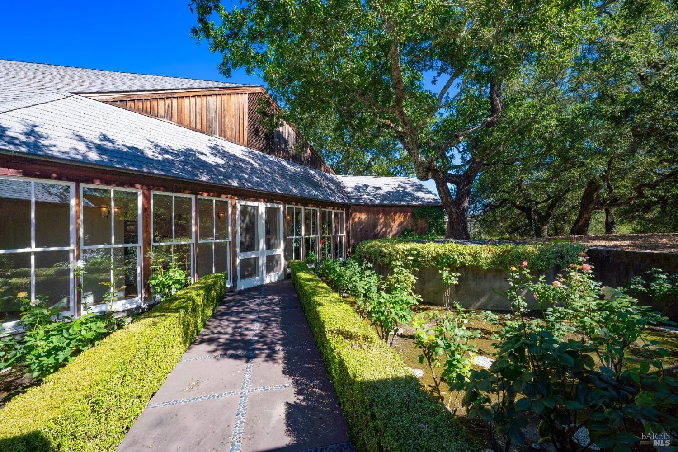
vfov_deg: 81.2
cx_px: 339
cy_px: 226
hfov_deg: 104.3
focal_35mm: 14
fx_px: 264
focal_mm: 14
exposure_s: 1/125
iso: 100
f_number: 9
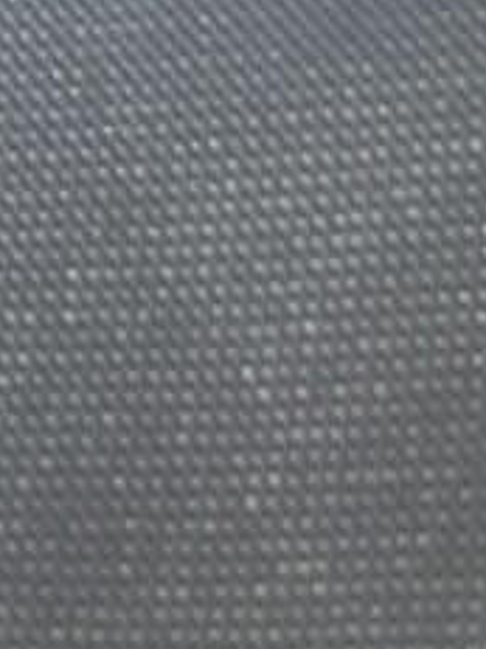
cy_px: -528
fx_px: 4328
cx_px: -570
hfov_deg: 6.2
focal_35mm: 231
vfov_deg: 8.3
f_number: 1.6
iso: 200
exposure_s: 1/40
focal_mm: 5.96
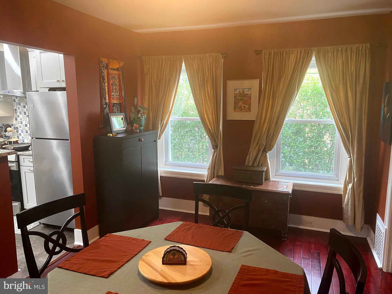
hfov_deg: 67.3
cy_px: 147
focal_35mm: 26
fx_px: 294
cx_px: 196
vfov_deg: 53.1
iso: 320
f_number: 1.8
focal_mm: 4.25
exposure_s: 1/60
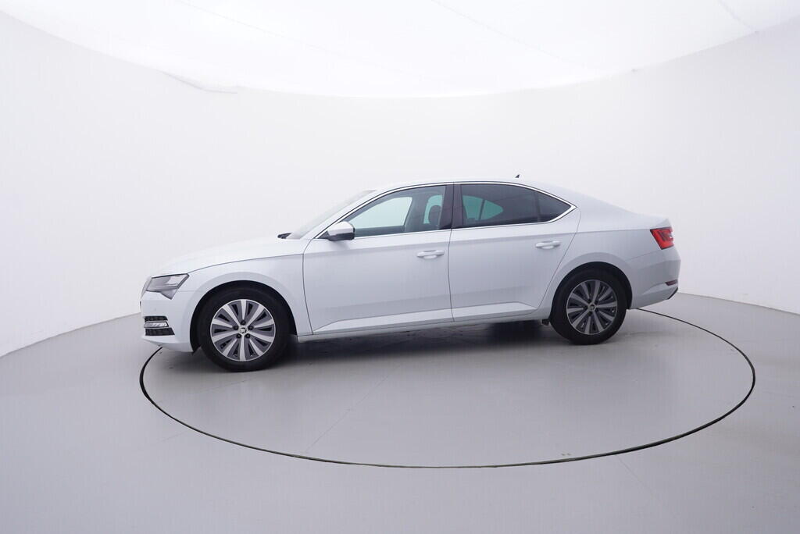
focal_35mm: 22
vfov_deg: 56.2
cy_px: 267
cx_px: 400
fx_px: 500
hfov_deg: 77.3
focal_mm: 15
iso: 200
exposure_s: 1/80
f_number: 5
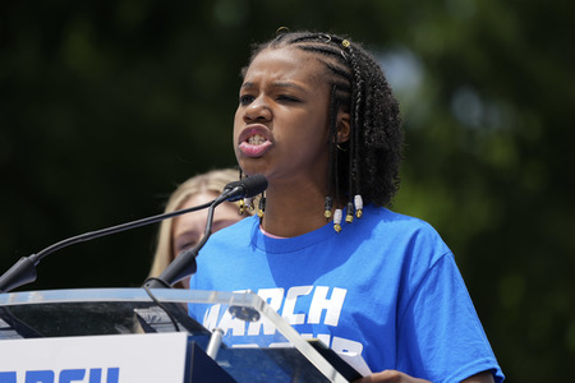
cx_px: 288
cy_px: 192
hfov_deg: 5.9
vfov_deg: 4.0
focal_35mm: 348
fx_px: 5558
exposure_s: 1/800
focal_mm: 348
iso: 160
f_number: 6.3
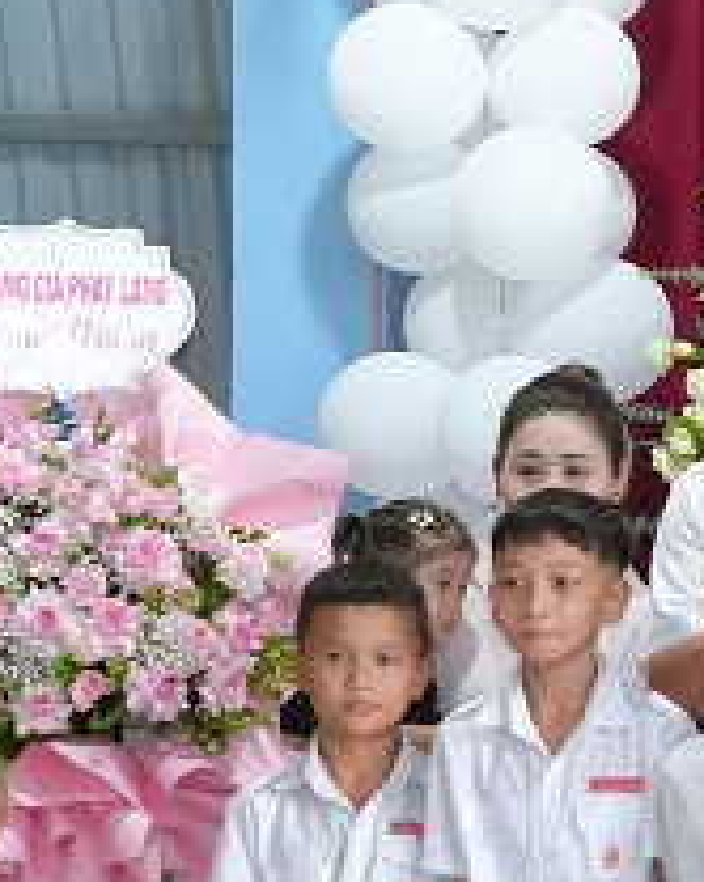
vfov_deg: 9.9
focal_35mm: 195
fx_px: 5086
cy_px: 280
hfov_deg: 7.1
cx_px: 2112
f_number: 2.8
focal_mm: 24
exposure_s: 1/125
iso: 1600
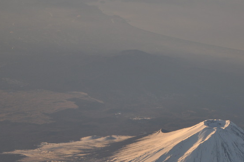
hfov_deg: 16.0
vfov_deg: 10.7
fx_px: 860
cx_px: 197
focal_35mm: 127
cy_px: 148
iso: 200
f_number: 5.3
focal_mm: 46
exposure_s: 1/640
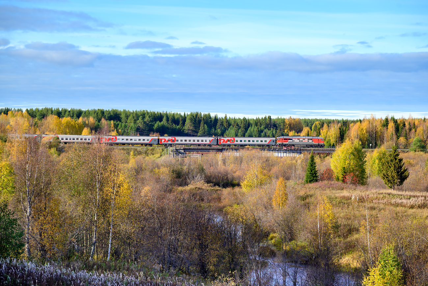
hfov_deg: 25.0
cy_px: 143
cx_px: 214
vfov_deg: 16.9
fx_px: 963
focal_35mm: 81
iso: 200
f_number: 5
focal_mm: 81
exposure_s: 1/640
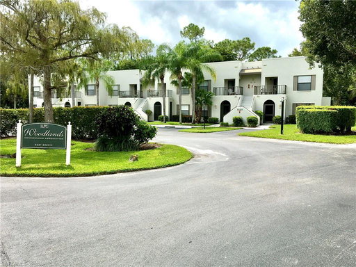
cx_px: 178
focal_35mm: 29
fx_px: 298
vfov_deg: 48.2
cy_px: 134
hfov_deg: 61.7
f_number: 2.2
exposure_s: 1/1183
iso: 25
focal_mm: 4.15
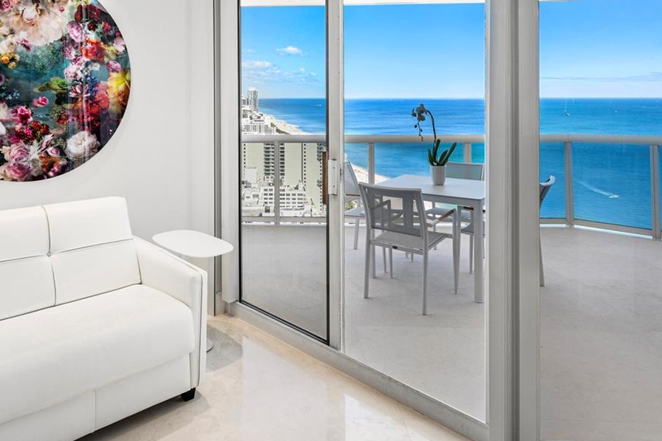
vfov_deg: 49.8
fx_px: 460
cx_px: 259
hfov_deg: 70.6
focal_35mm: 25
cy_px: 129
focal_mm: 14
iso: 160
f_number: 8
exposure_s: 1/30
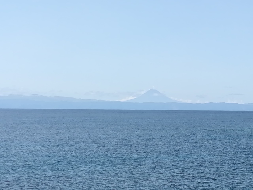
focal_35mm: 96
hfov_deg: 20.4
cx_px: 126
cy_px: 95
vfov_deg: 15.4
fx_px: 702
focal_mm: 3.83
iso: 50
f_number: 2.2
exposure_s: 1/929
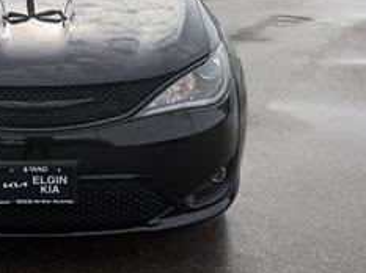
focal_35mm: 52
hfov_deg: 34.7
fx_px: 549
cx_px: 33
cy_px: 36
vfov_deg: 27.1
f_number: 1.78
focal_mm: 6.76
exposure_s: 1/3953
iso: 80
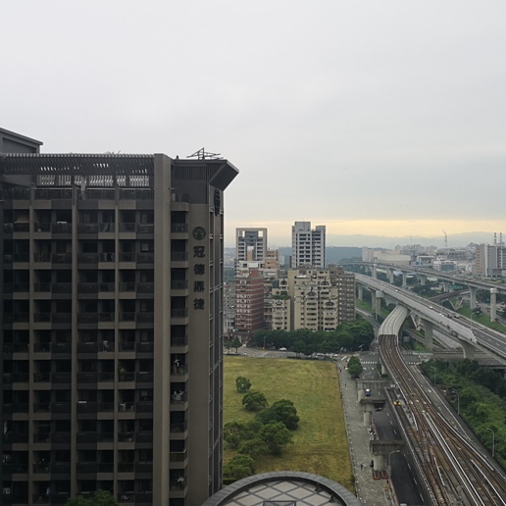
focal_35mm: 37
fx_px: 612
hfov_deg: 44.5
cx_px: 325
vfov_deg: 44.9
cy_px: 240
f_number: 1.8
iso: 50
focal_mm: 3.95
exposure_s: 1/135
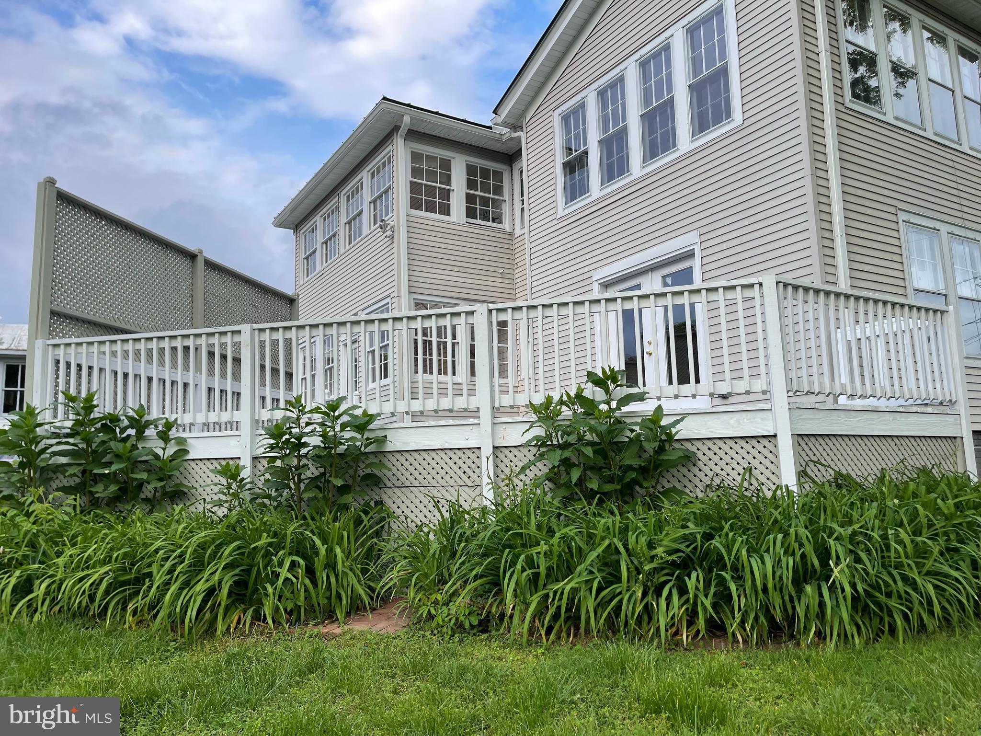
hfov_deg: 67.3
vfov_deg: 53.1
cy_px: 368
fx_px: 737
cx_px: 490
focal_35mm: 26
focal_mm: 5.1
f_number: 1.6
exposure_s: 1/770
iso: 32
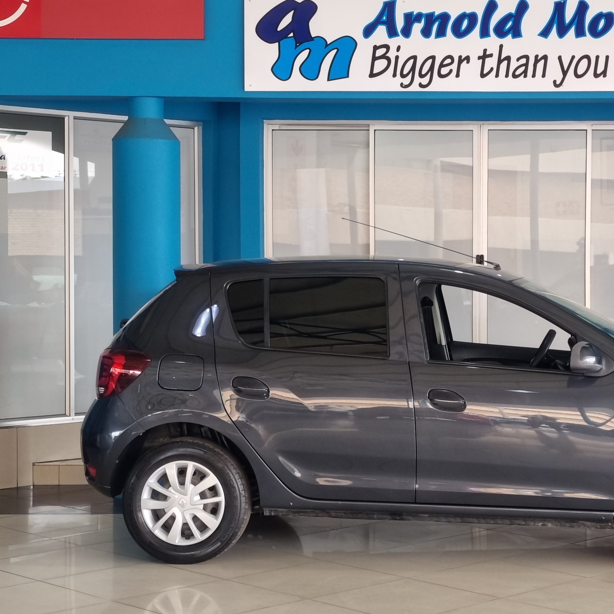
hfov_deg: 42.4
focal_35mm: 38
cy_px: 290
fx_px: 763
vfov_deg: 43.8
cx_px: 464
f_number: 1.8
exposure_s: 1/100
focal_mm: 5.4
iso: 100
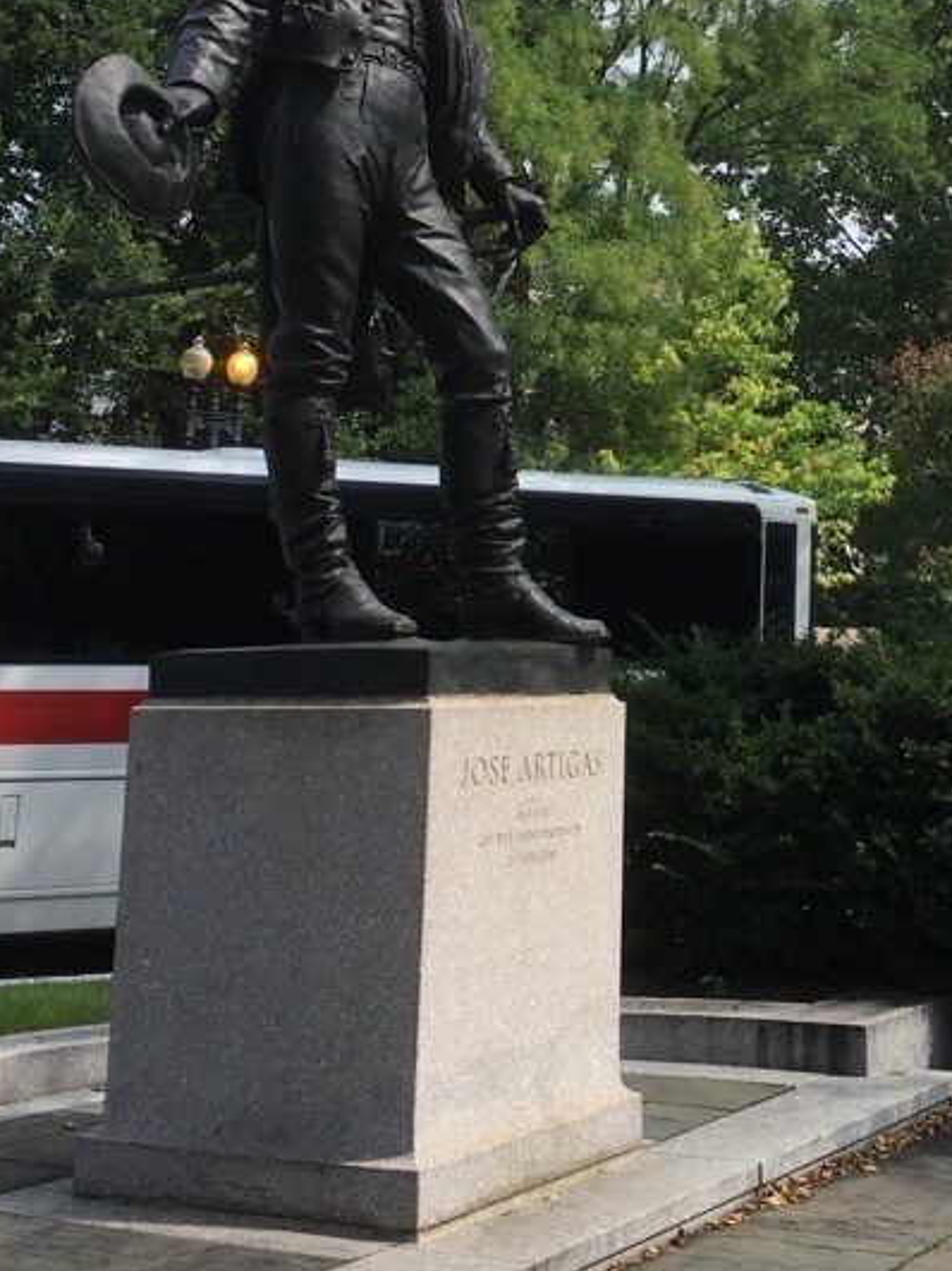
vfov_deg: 32.1
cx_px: 808
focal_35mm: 59
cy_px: 328
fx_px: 2164
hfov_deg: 24.3
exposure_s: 1/950
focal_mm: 4.15
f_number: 2.2
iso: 25
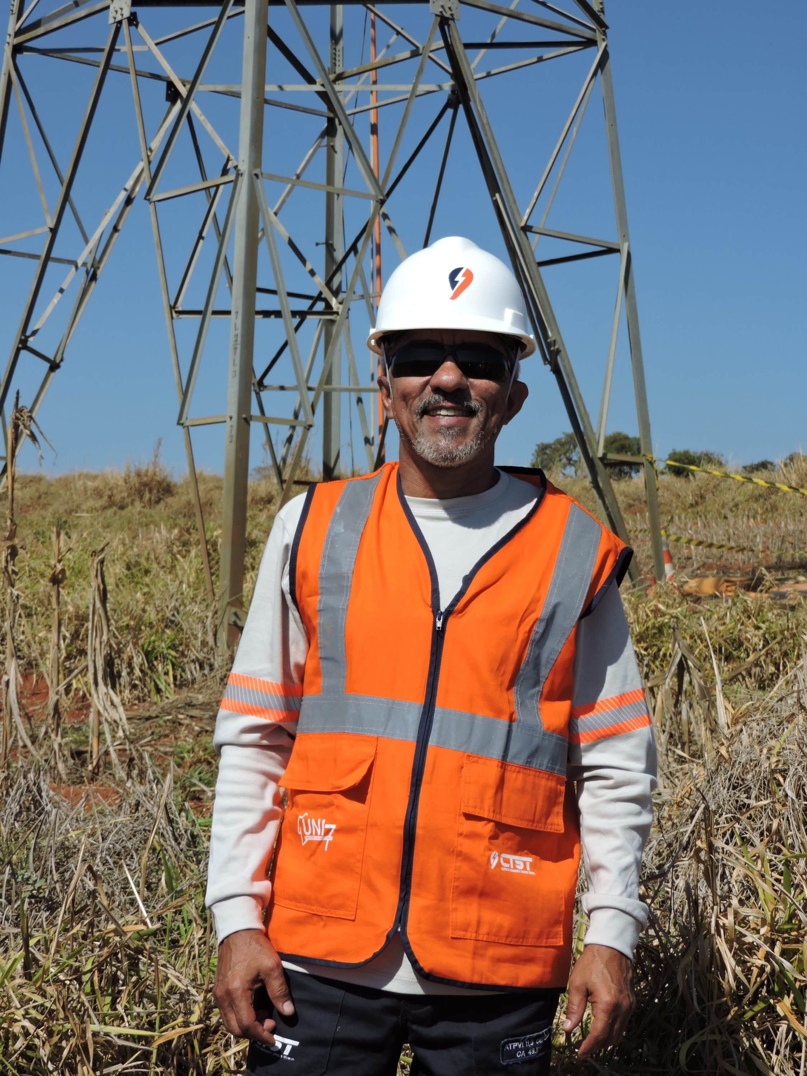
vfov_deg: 27.8
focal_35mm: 70
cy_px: 538
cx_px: 404
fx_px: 2176
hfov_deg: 21.0
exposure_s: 1/1250
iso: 100
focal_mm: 12.5
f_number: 3.9
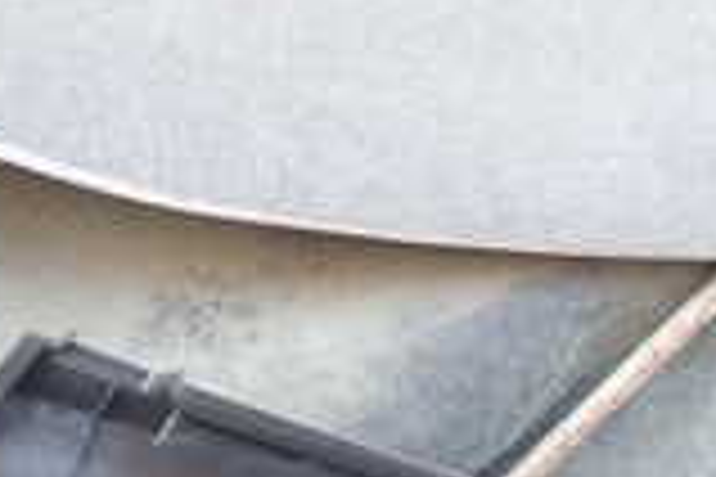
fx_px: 1949
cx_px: 491
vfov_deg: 12.8
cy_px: 846
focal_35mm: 98
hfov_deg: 20.7
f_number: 2
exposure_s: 1/50
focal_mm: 4.5
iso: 200
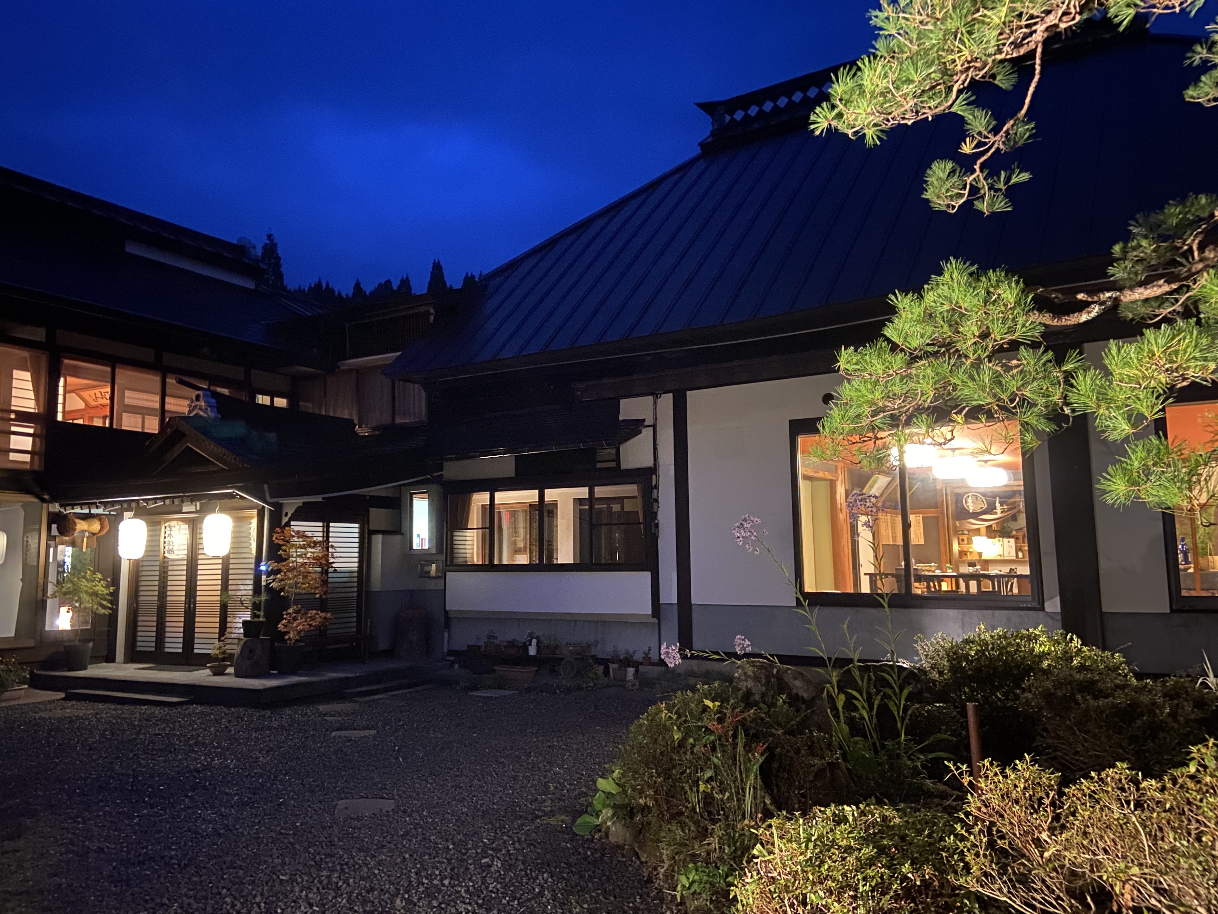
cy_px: 438
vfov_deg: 49.7
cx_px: 588
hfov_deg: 63.4
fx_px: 985
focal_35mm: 28
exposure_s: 1/8
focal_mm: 4.25
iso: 800
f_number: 1.8
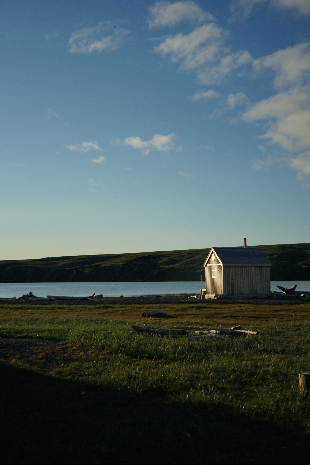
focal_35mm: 43
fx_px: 555
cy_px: 232
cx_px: 155
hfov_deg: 31.2
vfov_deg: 45.4
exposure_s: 1/1600
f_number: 11
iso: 800
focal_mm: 43
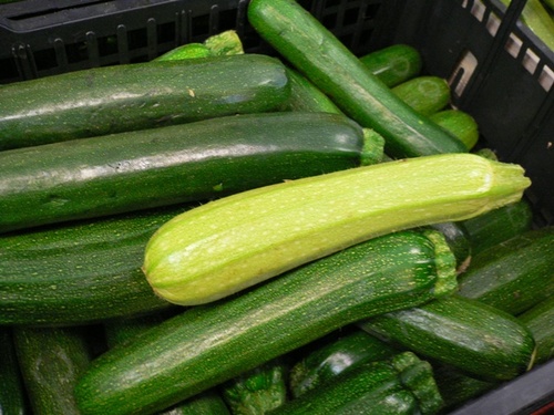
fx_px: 656
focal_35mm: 41
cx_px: 277
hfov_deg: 45.8
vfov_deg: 35.1
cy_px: 208
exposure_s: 1/13
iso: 200
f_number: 3.1
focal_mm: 6.8
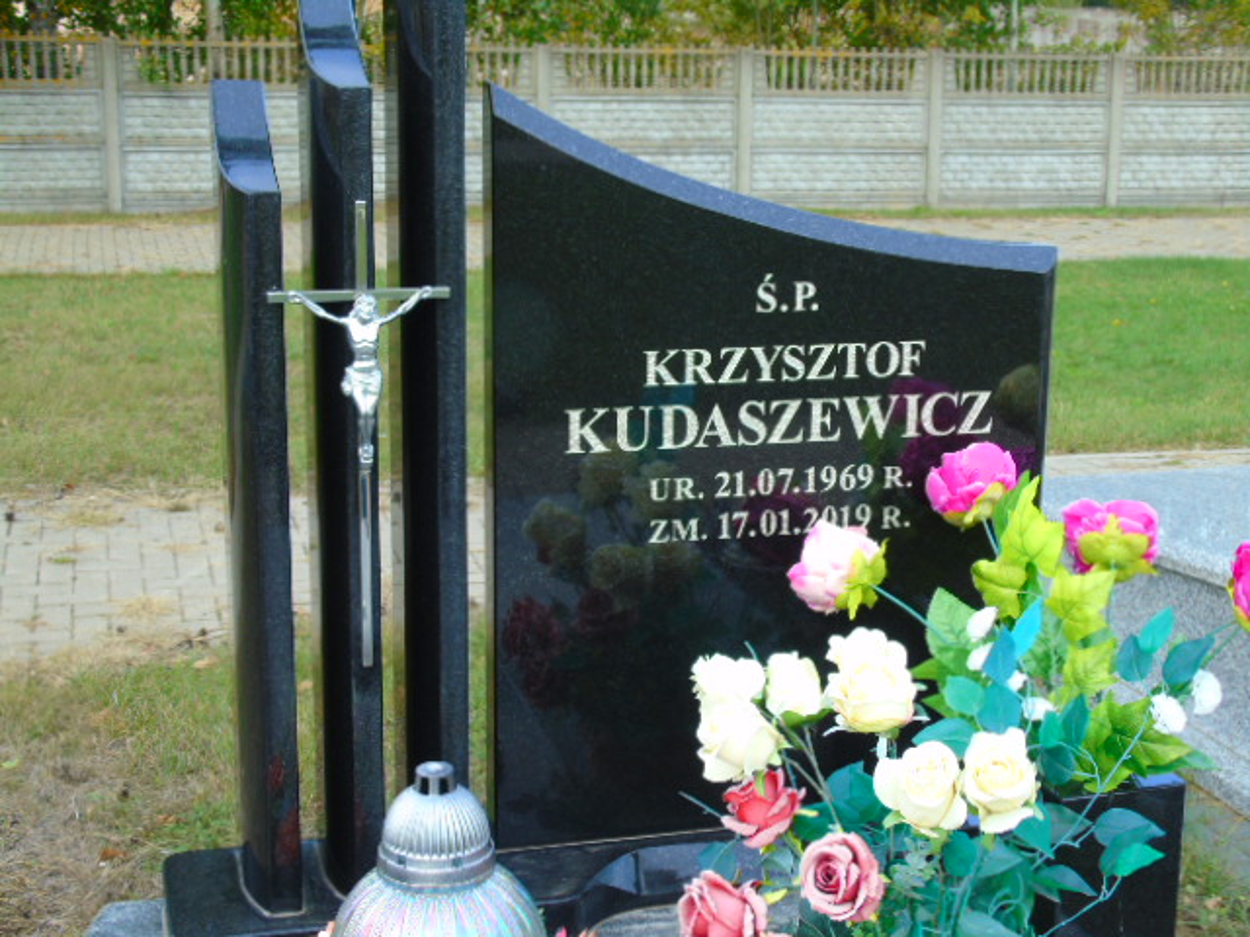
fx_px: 1950
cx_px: 625
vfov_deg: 27.0
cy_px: 468
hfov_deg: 35.5
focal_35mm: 54
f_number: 4.3
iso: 80
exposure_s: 1/80
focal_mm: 9.6
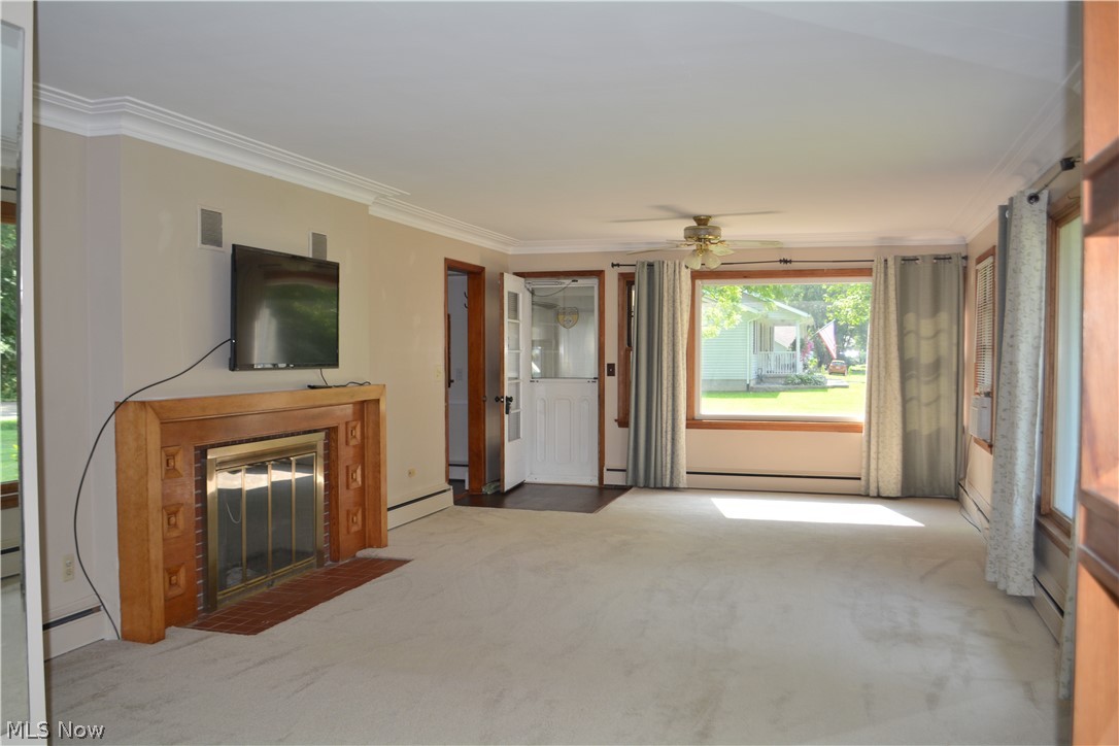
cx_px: 560
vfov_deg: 40.0
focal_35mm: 33
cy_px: 373
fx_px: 1026
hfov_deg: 57.2
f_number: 3.8
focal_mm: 22
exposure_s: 1/200
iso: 200
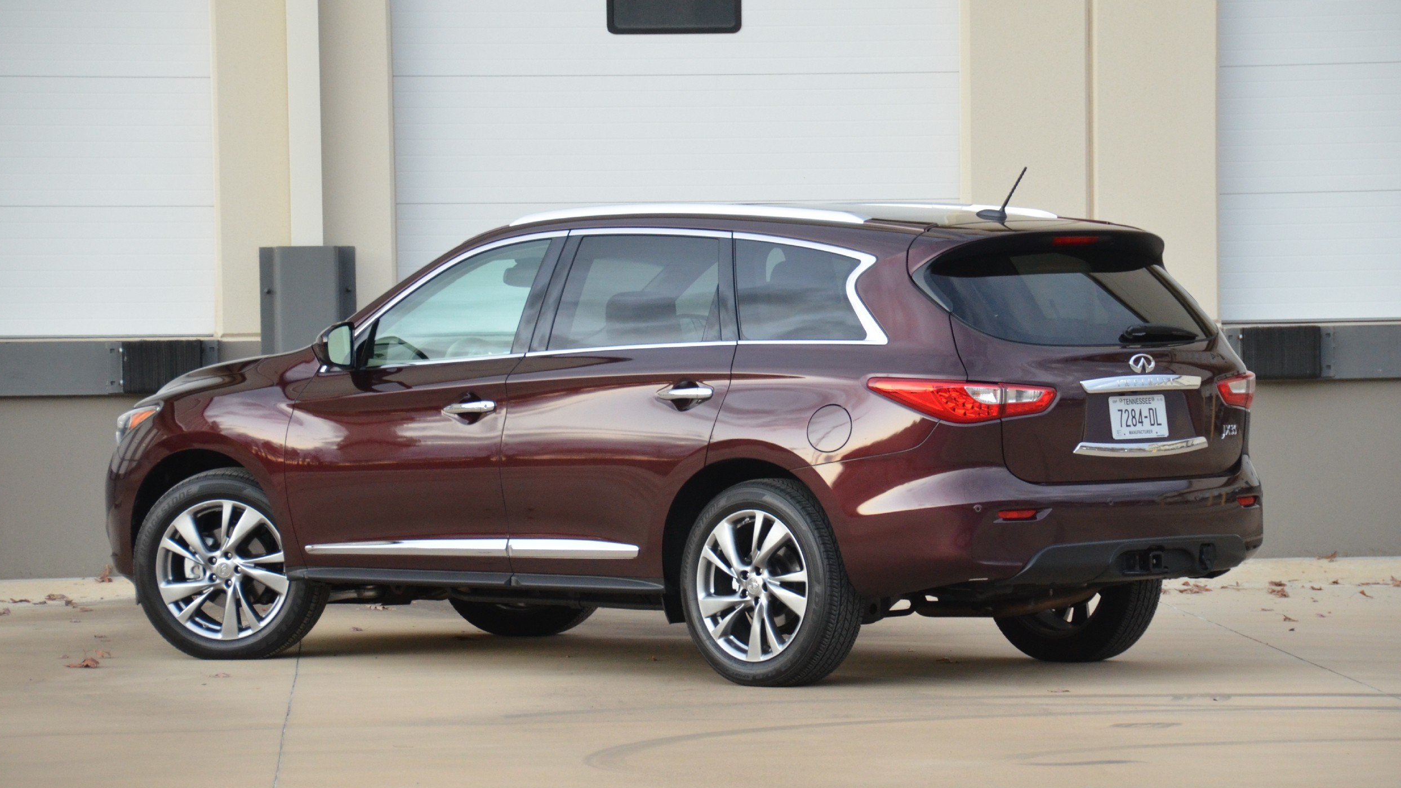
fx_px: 6149
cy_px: 376
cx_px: 700
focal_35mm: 166
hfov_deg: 13.0
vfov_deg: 7.3
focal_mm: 105
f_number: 5.3
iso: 1600
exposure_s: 1/60
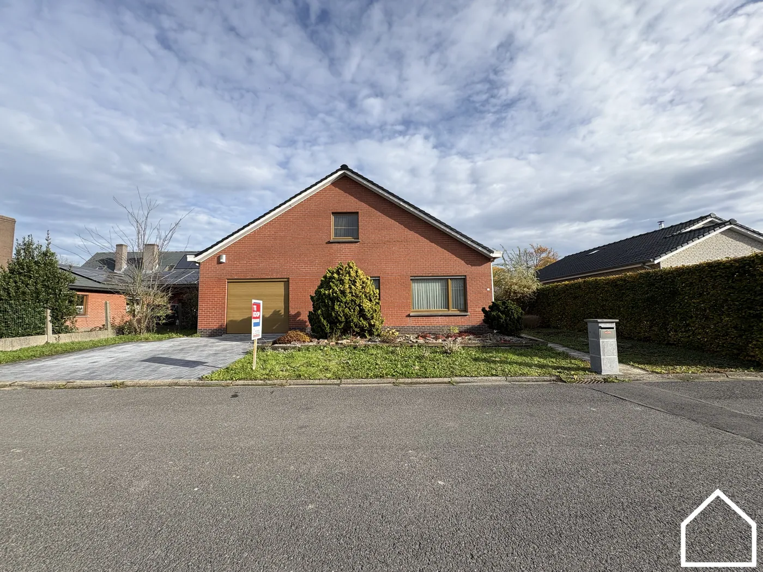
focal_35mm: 14
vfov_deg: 85.7
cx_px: 382
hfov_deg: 102.1
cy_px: 286
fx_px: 309
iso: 50
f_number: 2.2
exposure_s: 1/1323
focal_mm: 2.22
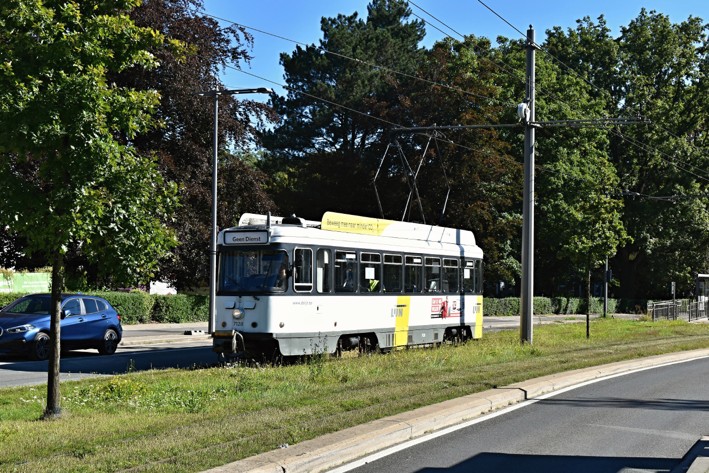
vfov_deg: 22.6
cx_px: 354
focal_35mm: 60
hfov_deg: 33.4
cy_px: 236
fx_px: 1182
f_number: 9
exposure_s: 1/320
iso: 200
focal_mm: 40
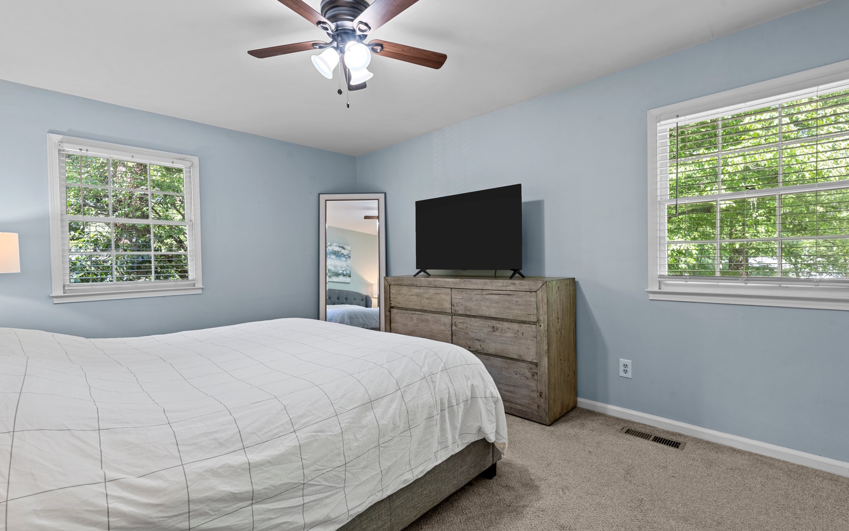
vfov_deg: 71.2
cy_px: 268
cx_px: 420
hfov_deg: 97.8
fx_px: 370
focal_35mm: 16
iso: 400
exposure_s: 1/2
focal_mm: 15
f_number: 7.1
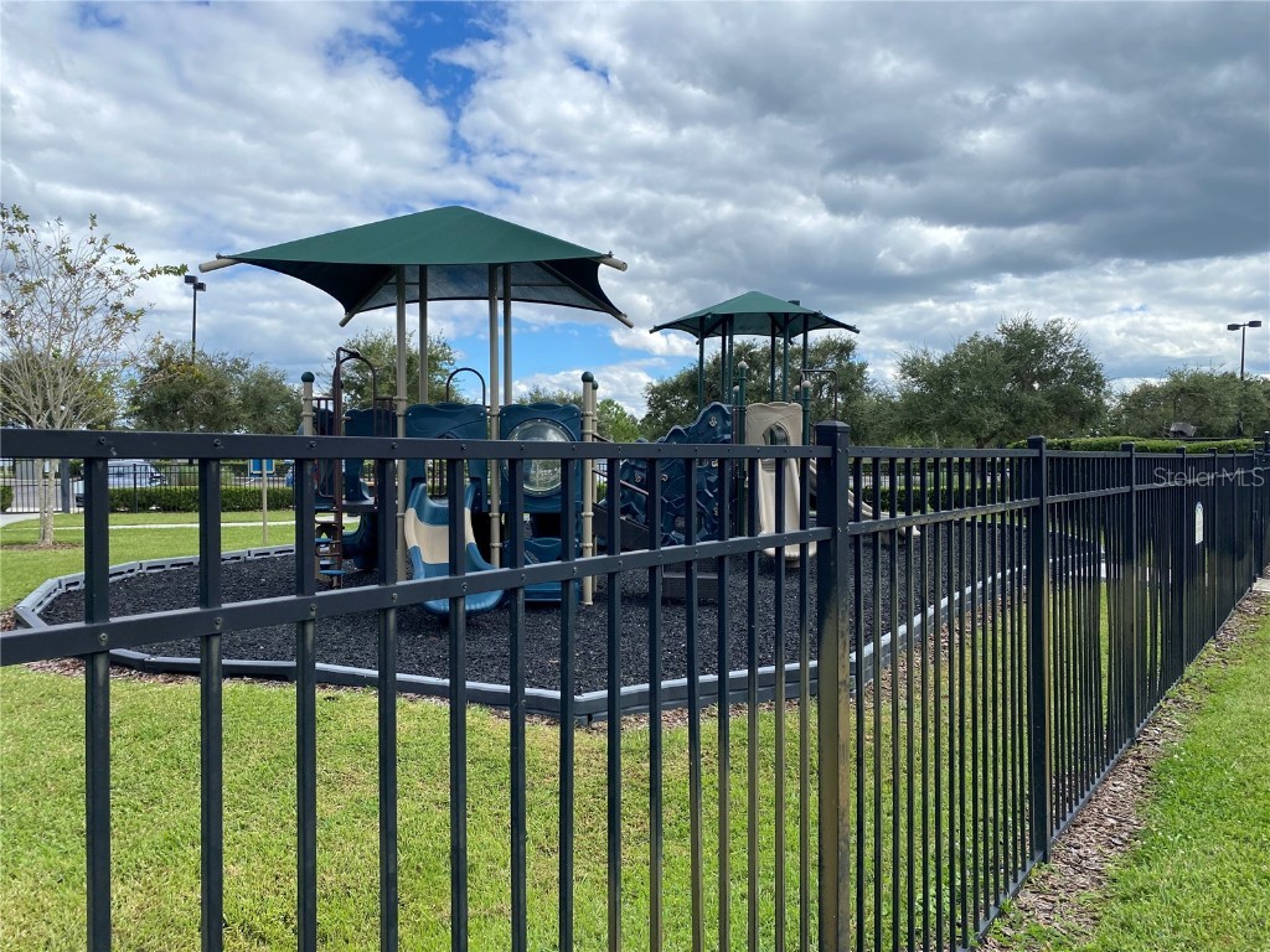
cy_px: 476
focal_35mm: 26
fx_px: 954
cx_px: 635
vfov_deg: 53.1
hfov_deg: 67.3
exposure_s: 1/2755
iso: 32
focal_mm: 4.25
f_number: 1.8
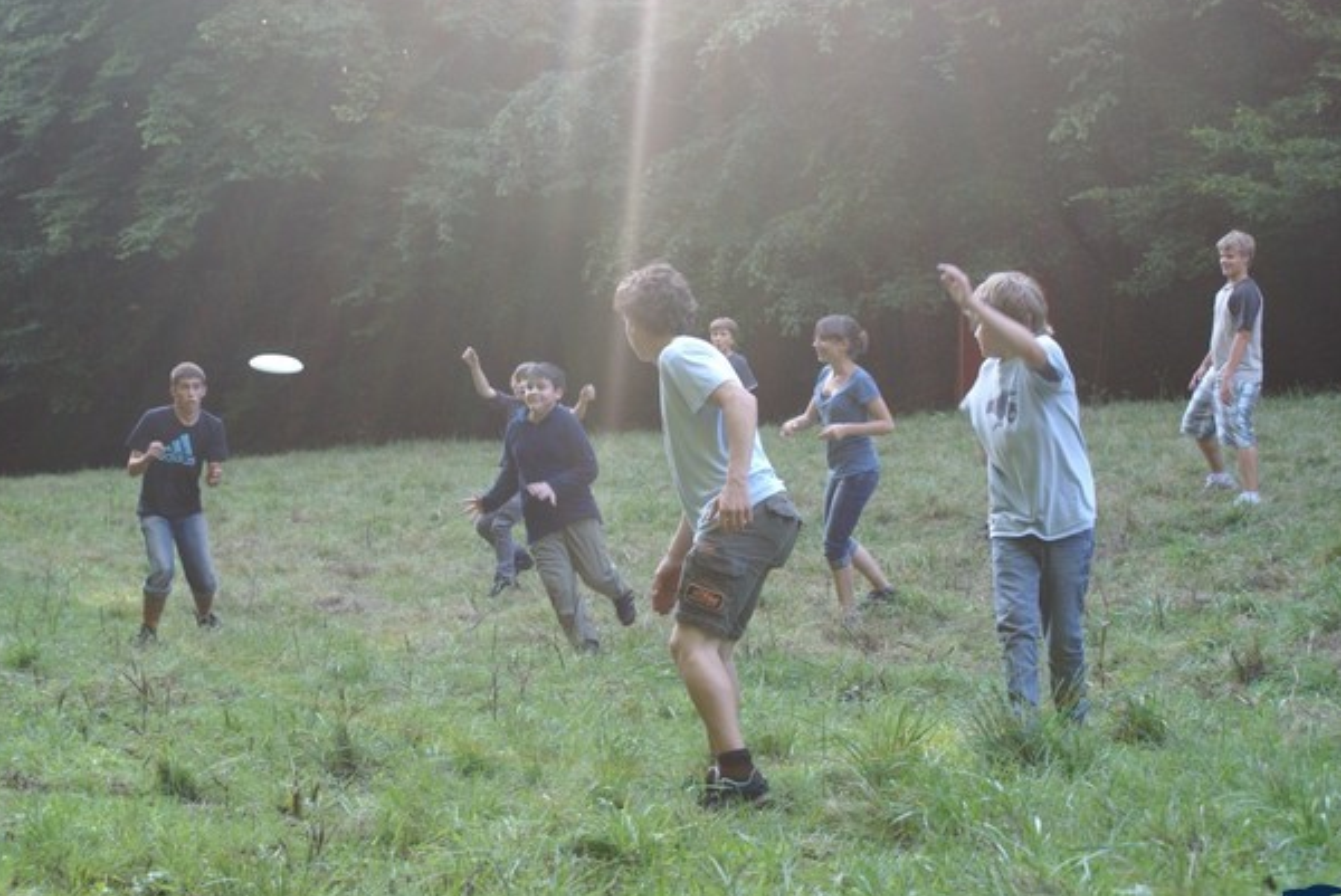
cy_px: 463
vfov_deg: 21.3
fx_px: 2386
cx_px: 650
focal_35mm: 64
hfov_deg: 31.4
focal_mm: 40
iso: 500
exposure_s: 1/125
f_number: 5.6
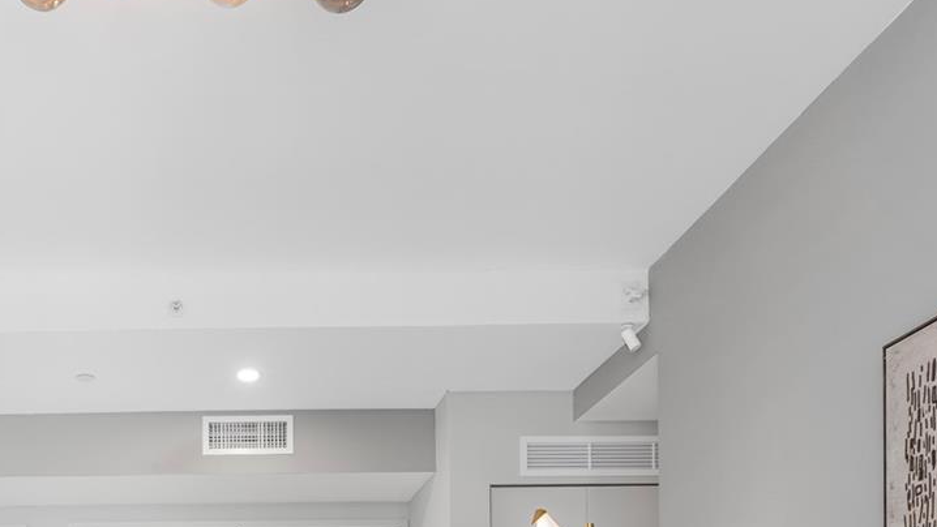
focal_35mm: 42
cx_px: 162
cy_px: 676
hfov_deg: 45.4
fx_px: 1044
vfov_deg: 24.8
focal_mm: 18
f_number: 8
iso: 125
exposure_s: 1/5
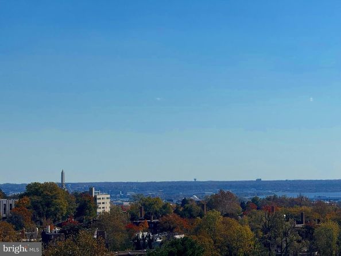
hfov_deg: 16.4
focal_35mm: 120
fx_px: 1182
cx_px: 170
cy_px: 128
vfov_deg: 12.3
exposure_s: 1/3509
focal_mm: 15.66
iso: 50
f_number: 2.8
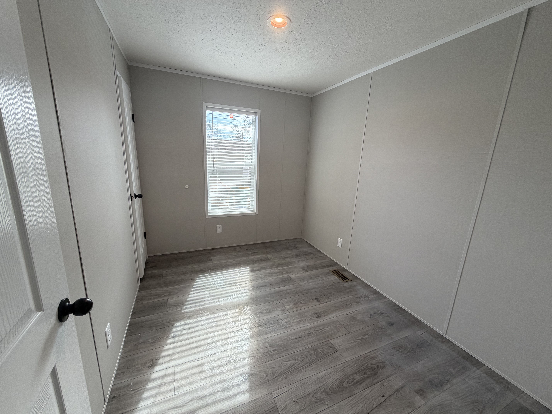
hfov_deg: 102.1
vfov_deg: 85.7
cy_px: 207
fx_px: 223
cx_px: 276
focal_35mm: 14
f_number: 2.2
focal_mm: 2.22
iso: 64
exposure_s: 1/120
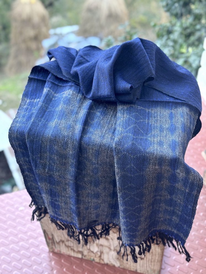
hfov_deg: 30.3
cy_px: 137
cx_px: 103
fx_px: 381
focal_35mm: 48
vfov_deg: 39.7
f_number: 1.78
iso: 125
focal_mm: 6.76
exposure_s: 1/60
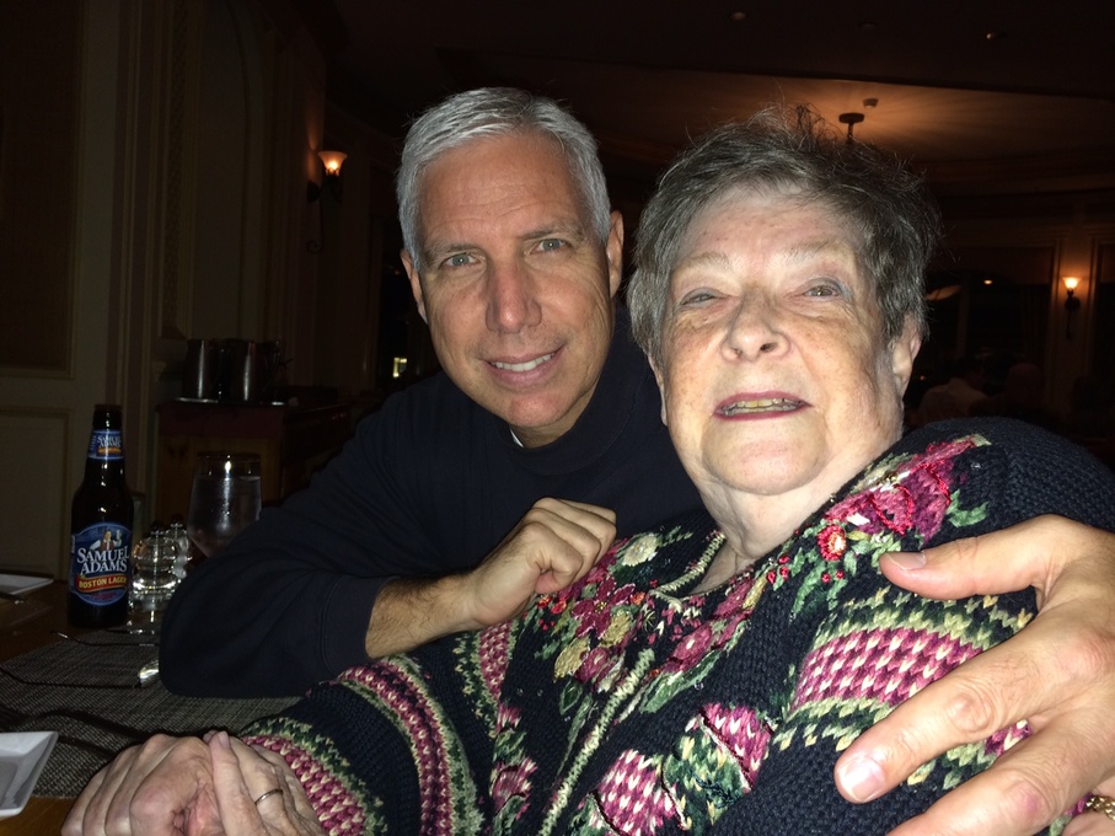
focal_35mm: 30
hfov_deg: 60.0
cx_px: 558
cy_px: 418
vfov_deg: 46.8
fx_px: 966
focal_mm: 4.12
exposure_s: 1/16
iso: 64
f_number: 2.2
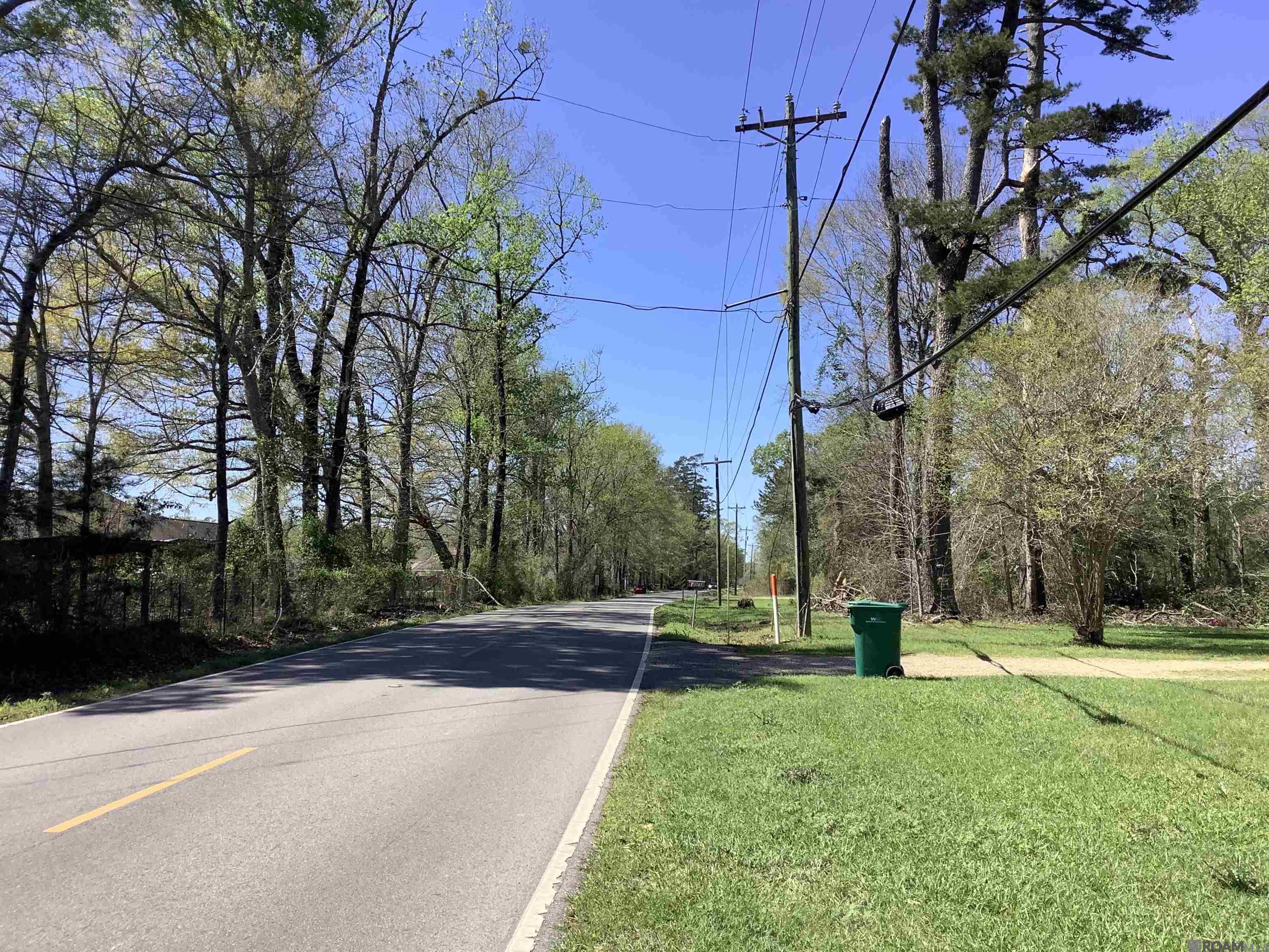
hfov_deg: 58.4
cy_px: 476
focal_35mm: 31
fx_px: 1136
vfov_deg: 45.4
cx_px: 634
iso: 25
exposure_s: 1/867
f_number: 2.4
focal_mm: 3.3
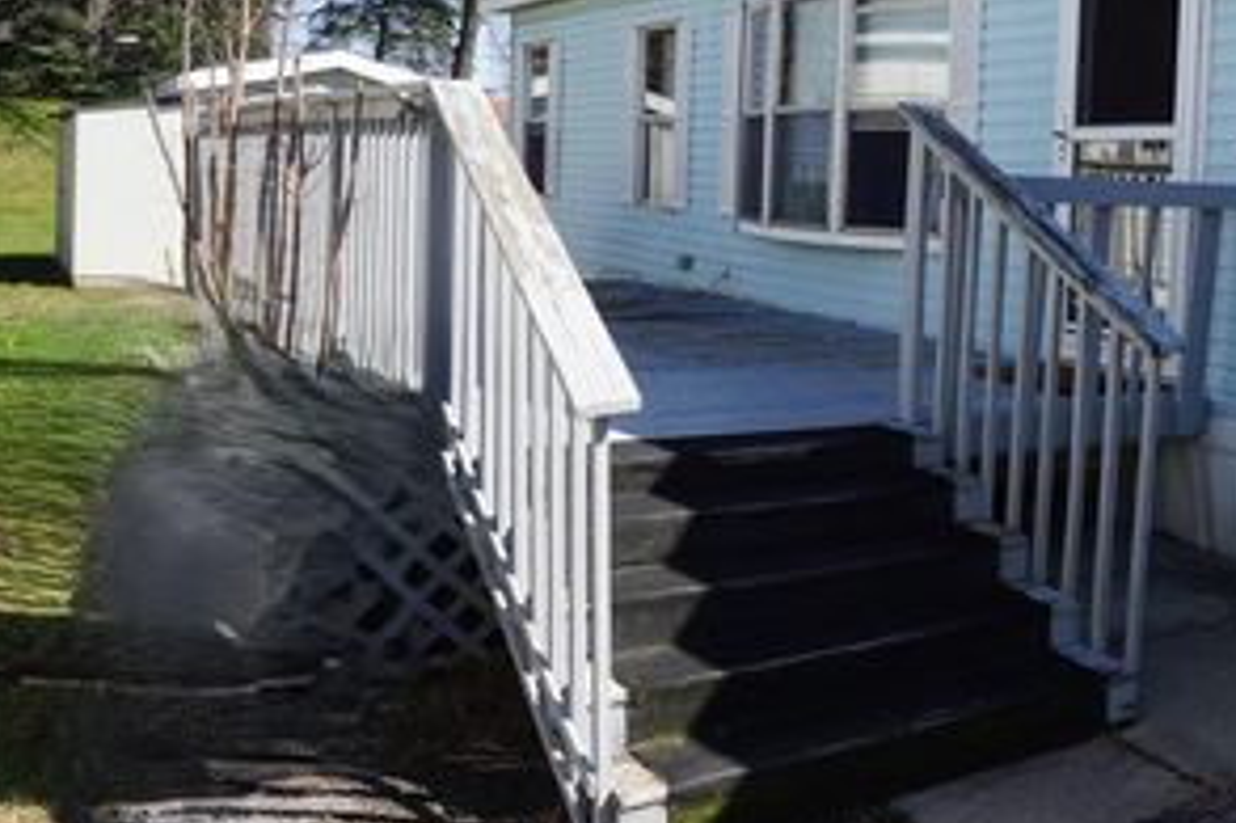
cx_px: 1034
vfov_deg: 32.3
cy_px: 260
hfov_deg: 44.5
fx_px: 1407
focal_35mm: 41
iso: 100
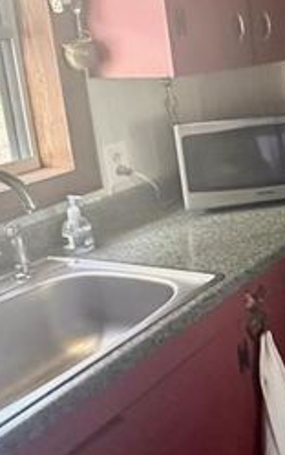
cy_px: 126
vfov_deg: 45.9
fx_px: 521
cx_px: 458
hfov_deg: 23.0
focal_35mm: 42
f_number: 2.2
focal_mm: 2.22
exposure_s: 1/60
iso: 400
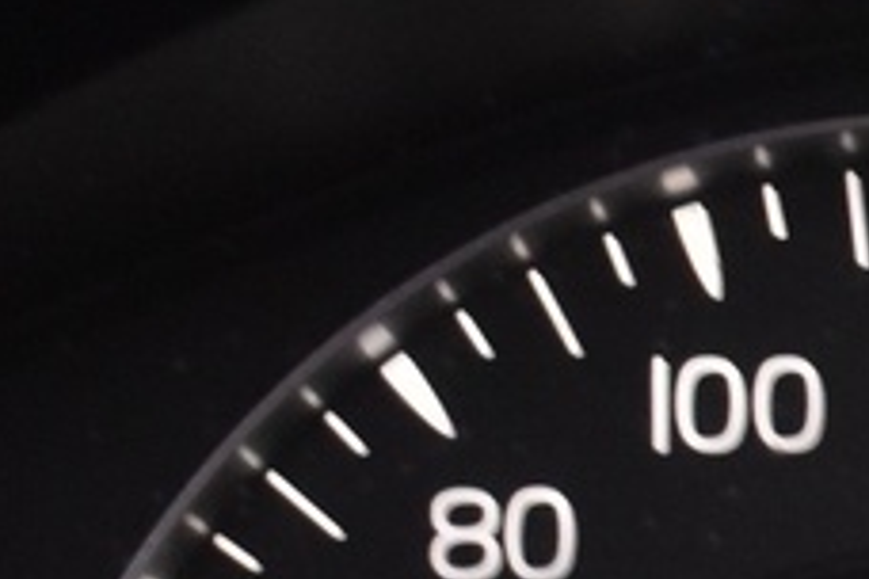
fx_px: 8992
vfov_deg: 3.7
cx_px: 2089
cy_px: 937
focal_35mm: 373
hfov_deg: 5.4
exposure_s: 1/13
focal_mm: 35
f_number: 5.6
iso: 1250
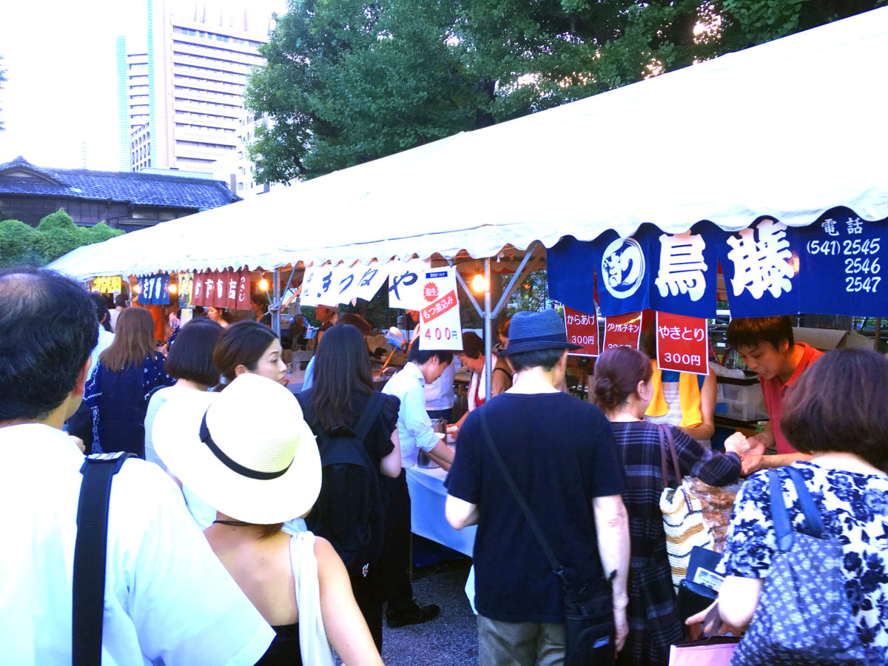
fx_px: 744
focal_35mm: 29
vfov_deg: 48.2
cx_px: 444
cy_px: 333
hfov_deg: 61.7
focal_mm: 4.15
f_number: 2.2
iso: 32
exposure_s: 1/60
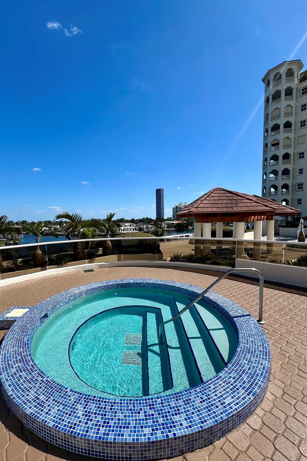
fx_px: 179
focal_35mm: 14
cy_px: 237
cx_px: 130
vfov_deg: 104.2
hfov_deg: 80.7
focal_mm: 1.57
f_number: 1.8
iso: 32
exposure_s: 1/2801
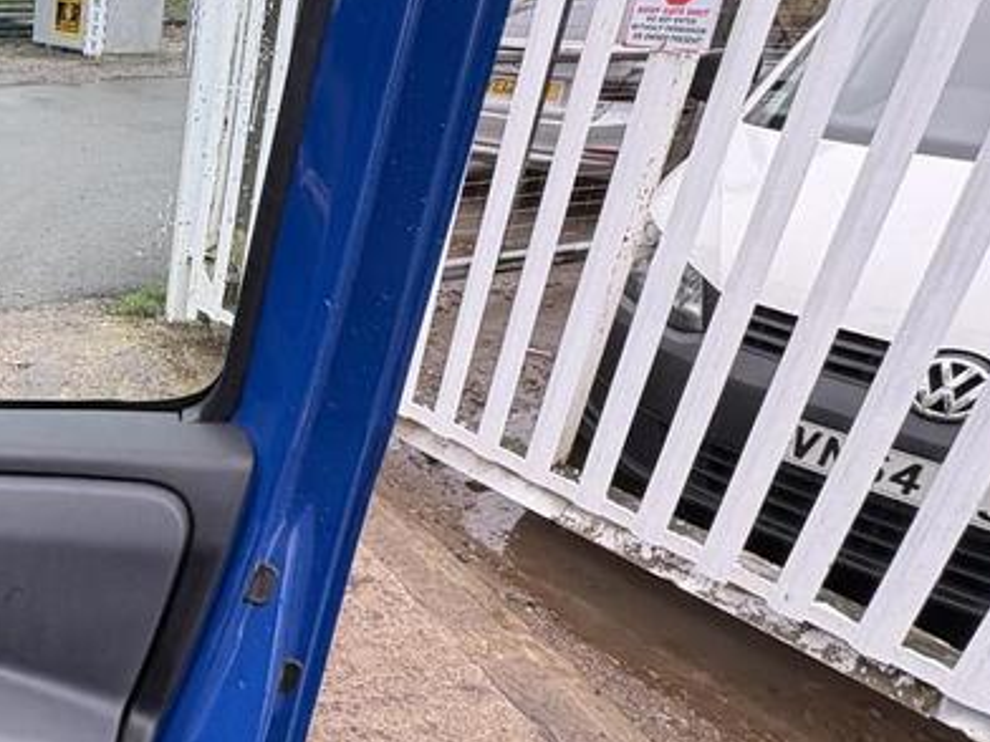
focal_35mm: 32
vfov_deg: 44.1
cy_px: 346
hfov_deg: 46.6
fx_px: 915
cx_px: -20
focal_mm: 2.22
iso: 64
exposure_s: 1/99
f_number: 2.2
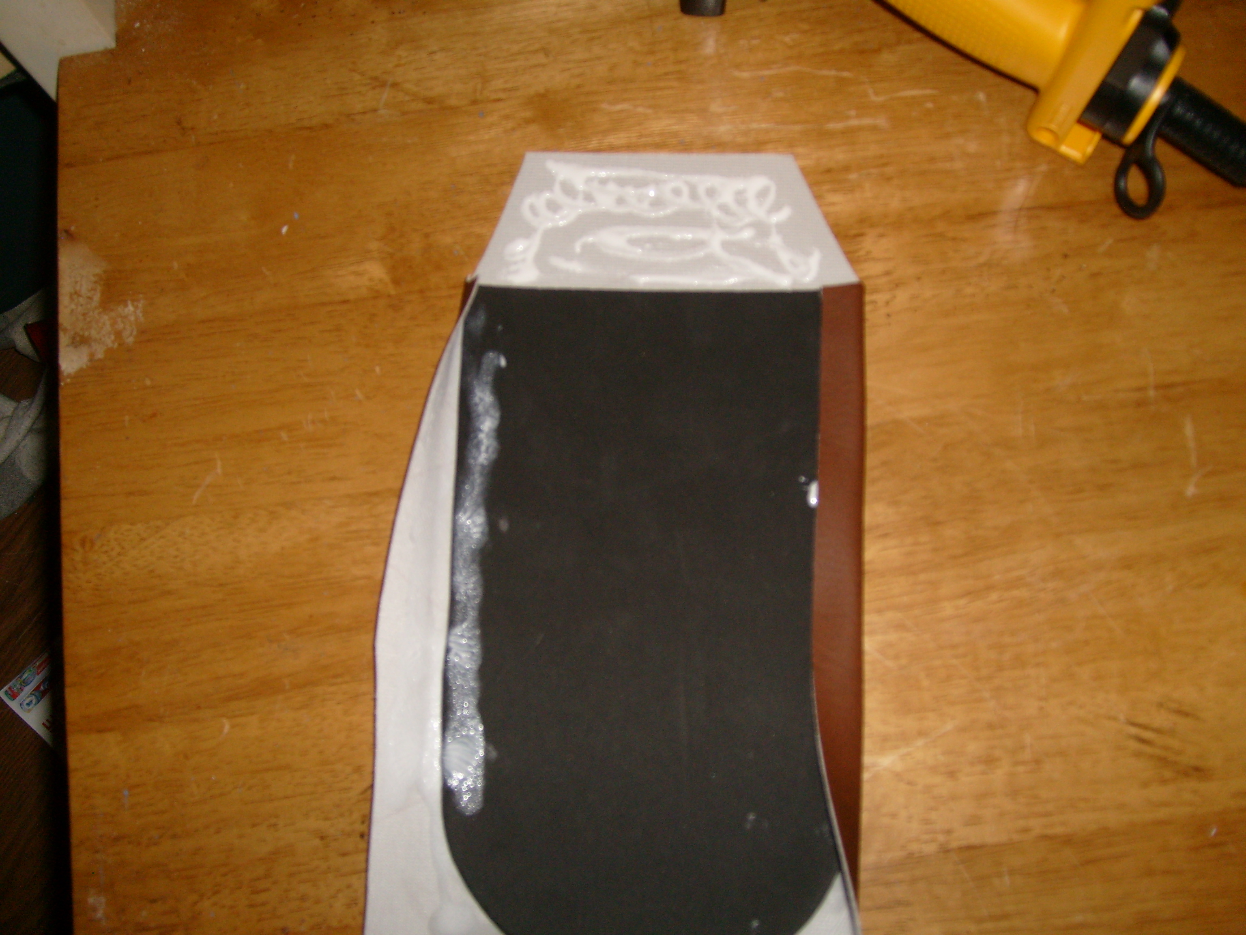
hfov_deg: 52.6
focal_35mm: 35
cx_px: 623
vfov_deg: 40.7
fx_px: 1260
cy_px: 468
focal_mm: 5.8
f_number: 2.8
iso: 100
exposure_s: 1/45
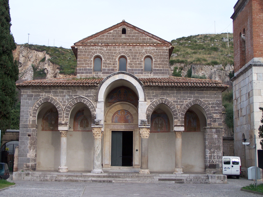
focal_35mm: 59
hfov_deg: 32.7
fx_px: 448
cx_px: 132
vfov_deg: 24.8
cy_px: 98
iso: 80
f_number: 3.1
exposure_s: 1/350
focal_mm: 9.8
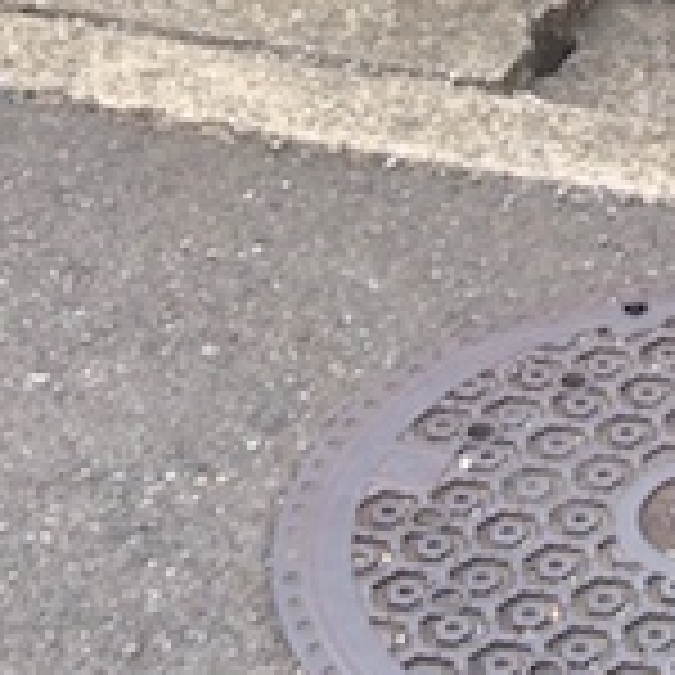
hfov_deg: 12.3
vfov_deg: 11.5
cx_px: 1262
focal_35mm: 129
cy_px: -868
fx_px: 2846
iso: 32
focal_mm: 4.15
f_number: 2.2
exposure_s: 1/158
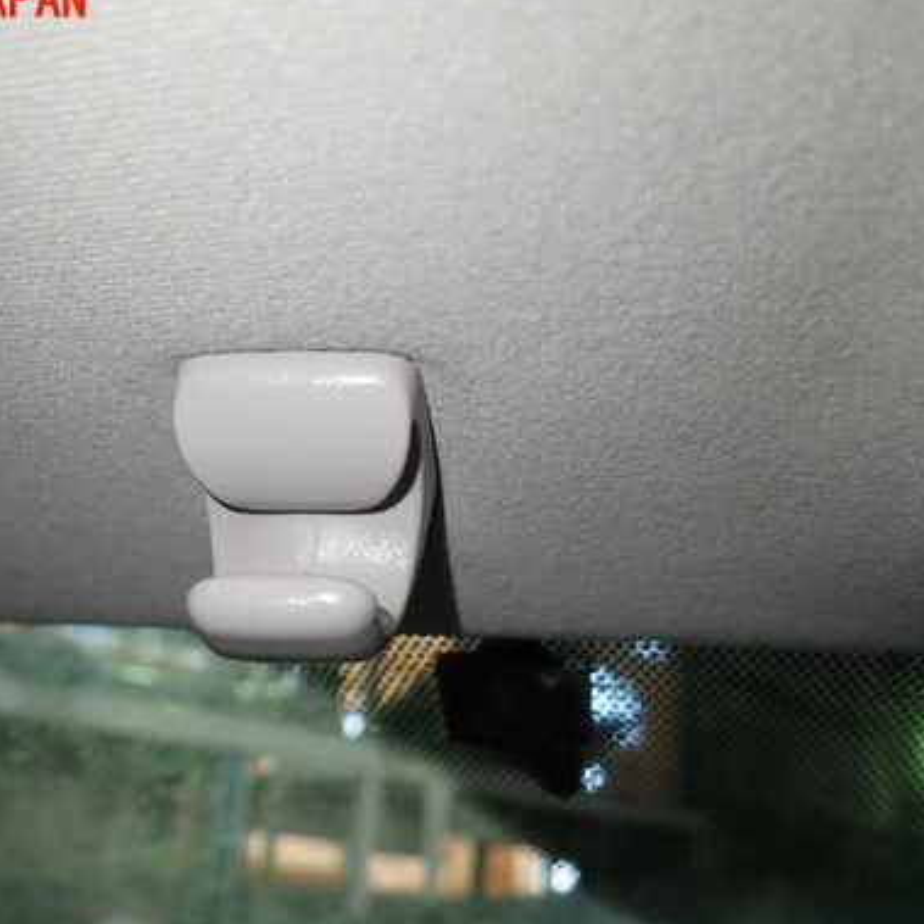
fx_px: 1057
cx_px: 375
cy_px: 519
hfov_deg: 47.0
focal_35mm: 35
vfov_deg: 47.1
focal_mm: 4.5
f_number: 2
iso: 160
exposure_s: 1/60
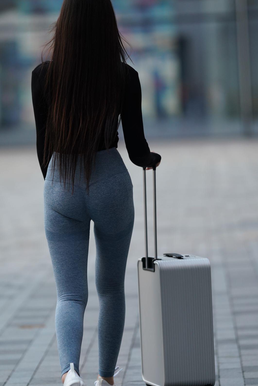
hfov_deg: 6.8
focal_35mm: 202
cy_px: 195
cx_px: 85
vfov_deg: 10.2
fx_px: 2171
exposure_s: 1/400
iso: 640
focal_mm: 135
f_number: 1.8
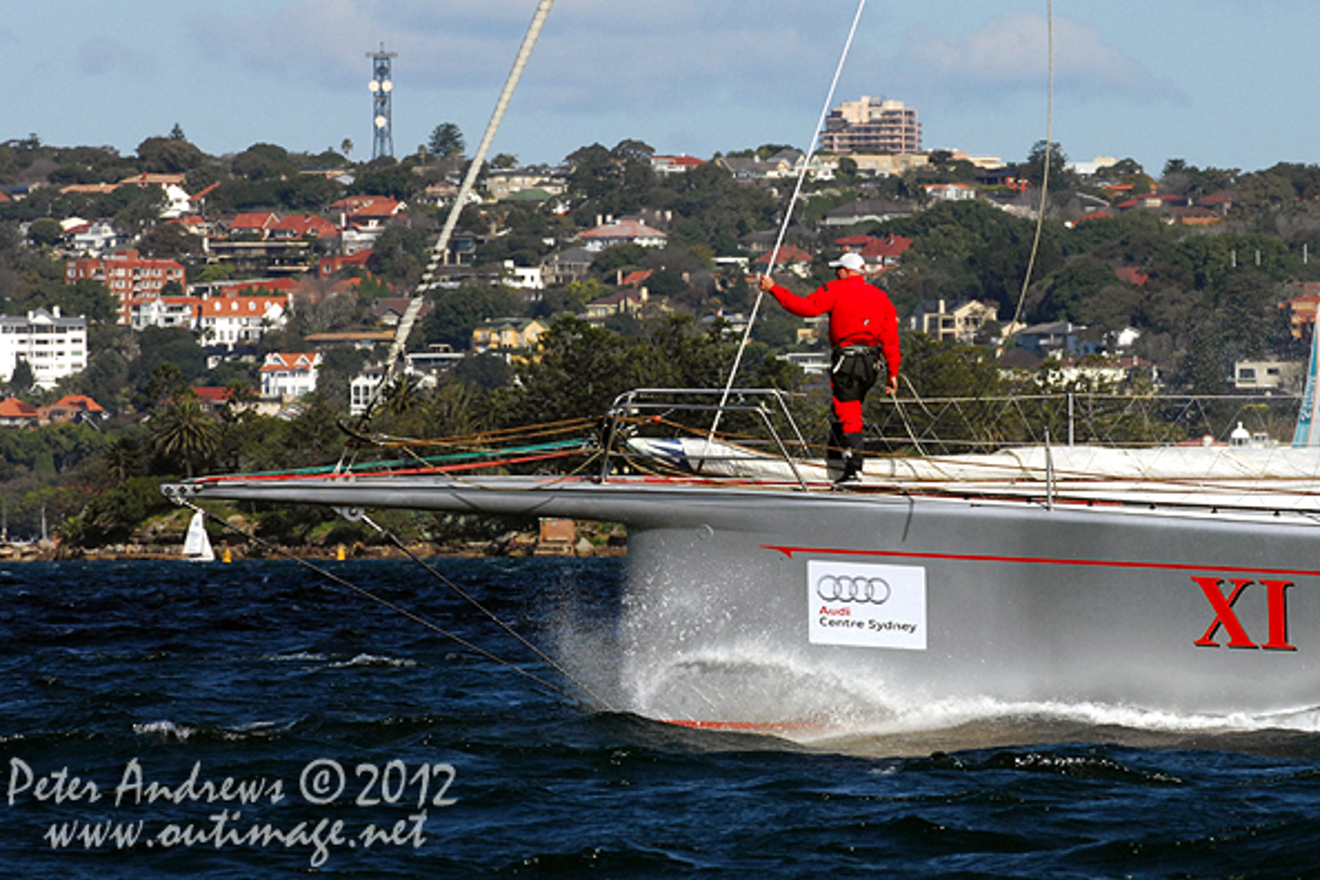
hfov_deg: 6.8
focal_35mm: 303
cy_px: 440
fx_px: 11109
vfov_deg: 4.5
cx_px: 660
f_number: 7.1
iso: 400
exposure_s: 1/1000
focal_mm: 200
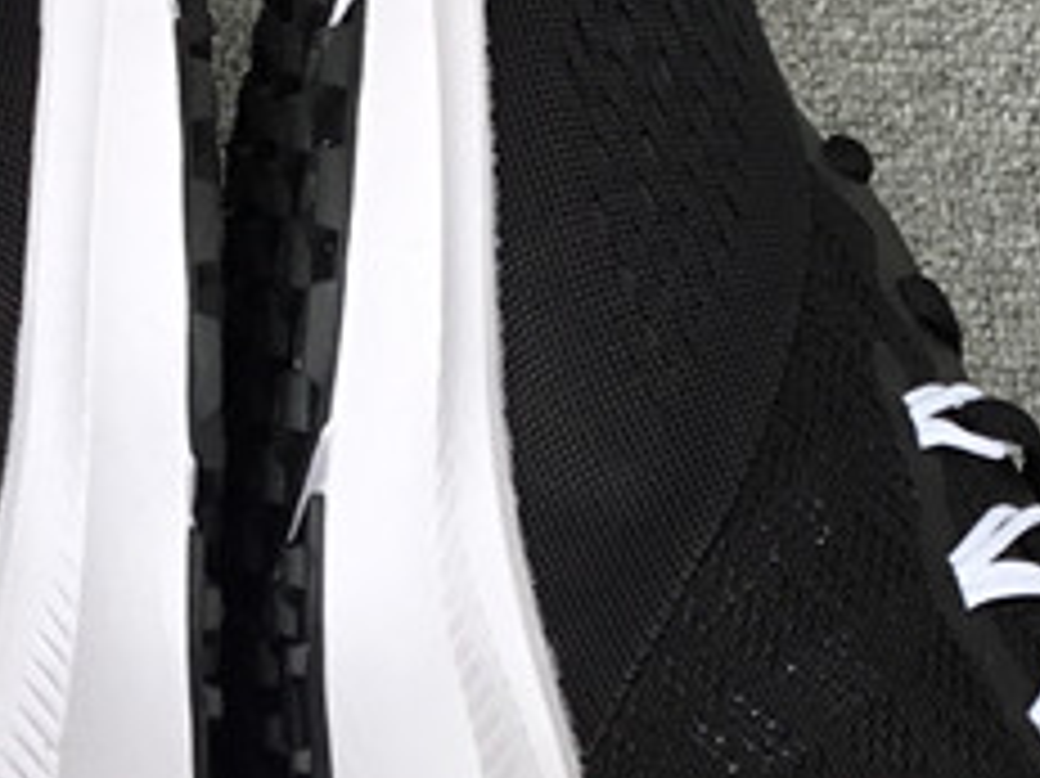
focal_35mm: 121
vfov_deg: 12.1
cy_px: 780
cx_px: 176
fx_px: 3633
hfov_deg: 16.1
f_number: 2.4
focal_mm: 3.3
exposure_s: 1/128
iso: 25
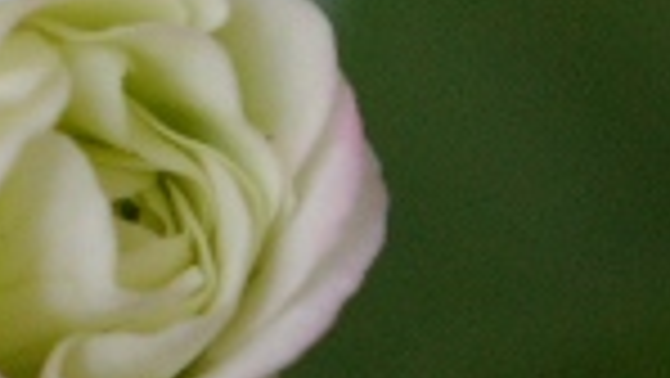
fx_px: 8226
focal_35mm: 463
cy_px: 144
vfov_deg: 2.6
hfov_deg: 4.6
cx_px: -295
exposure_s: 1/125
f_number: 8
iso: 800
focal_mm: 55
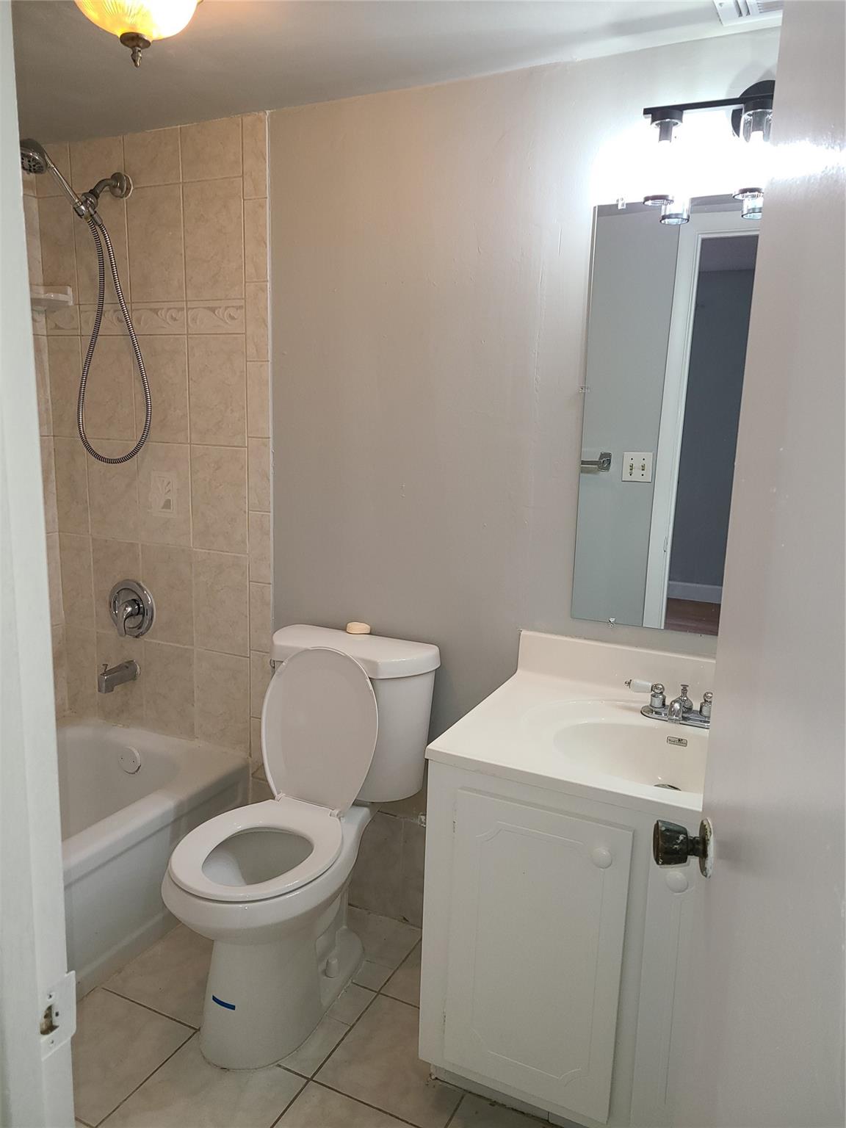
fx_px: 847
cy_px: 564
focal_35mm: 26
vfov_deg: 67.3
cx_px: 423
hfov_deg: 53.1
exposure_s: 1/60
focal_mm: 5.4
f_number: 1.8
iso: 80
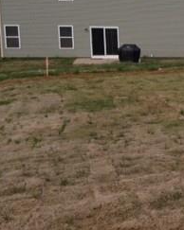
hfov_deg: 16.0
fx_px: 613
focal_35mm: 90
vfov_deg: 21.3
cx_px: 256
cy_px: 110
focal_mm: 4.28
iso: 50
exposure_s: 1/575
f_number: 2.4
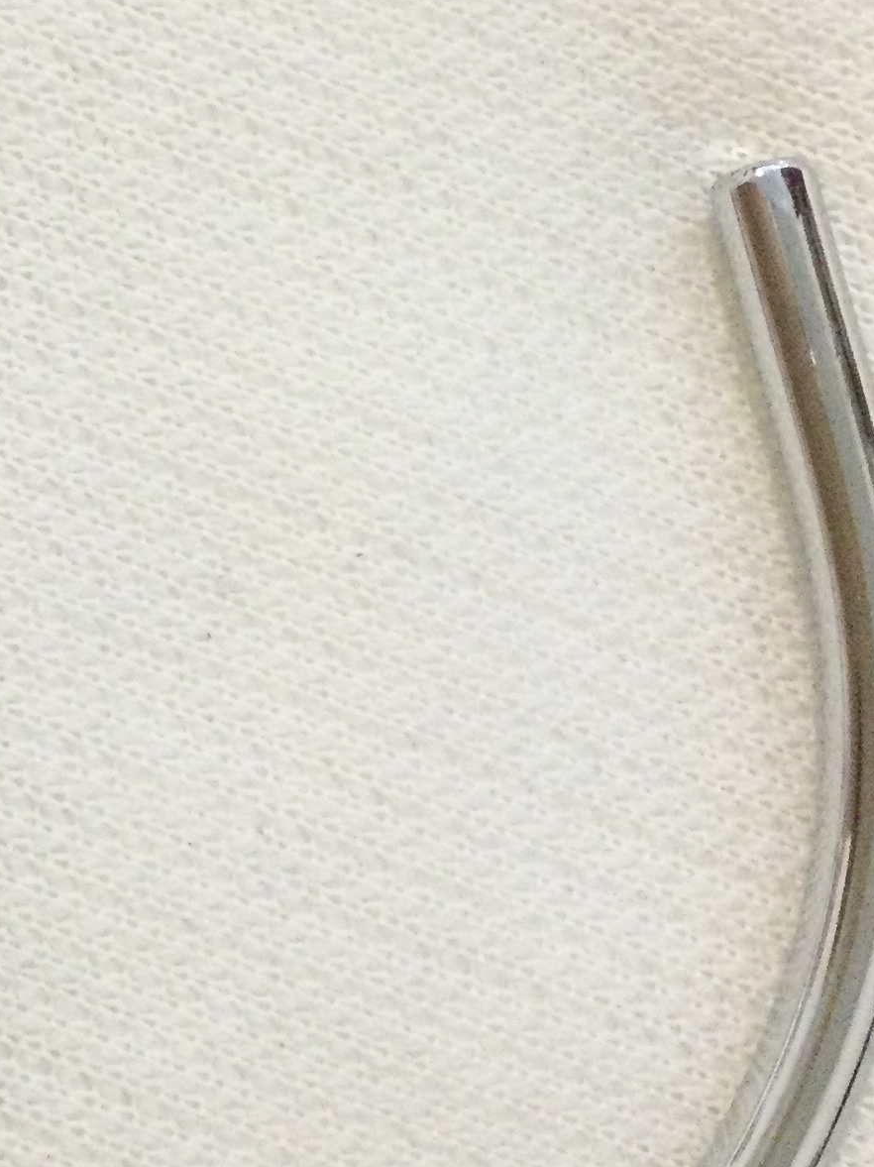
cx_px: 29
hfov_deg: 16.8
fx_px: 2897
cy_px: 295
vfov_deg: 22.6
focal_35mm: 86
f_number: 2.4
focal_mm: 3.3
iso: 200
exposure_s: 1/17
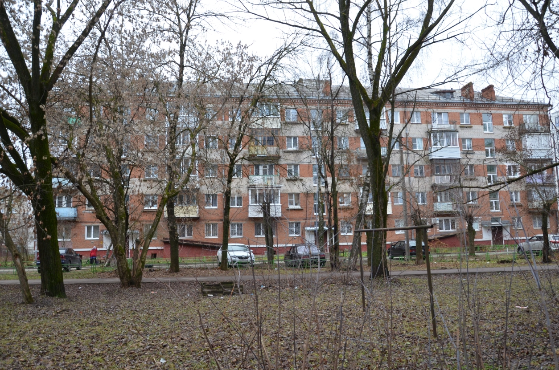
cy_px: 185
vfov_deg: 47.8
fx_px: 418
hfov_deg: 67.5
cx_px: 280
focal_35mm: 27
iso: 400
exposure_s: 1/80
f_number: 4.5
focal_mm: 18
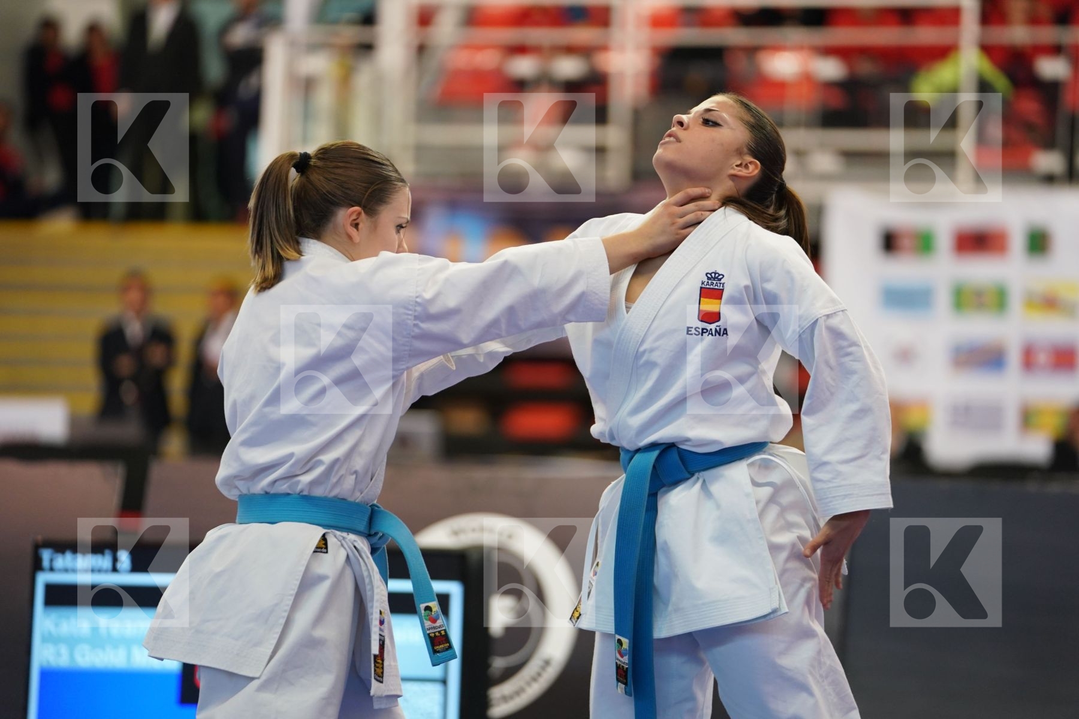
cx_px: 540
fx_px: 5215
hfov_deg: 11.8
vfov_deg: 7.9
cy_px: 360
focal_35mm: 174
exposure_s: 1/500
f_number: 2.8
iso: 1600
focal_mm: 174
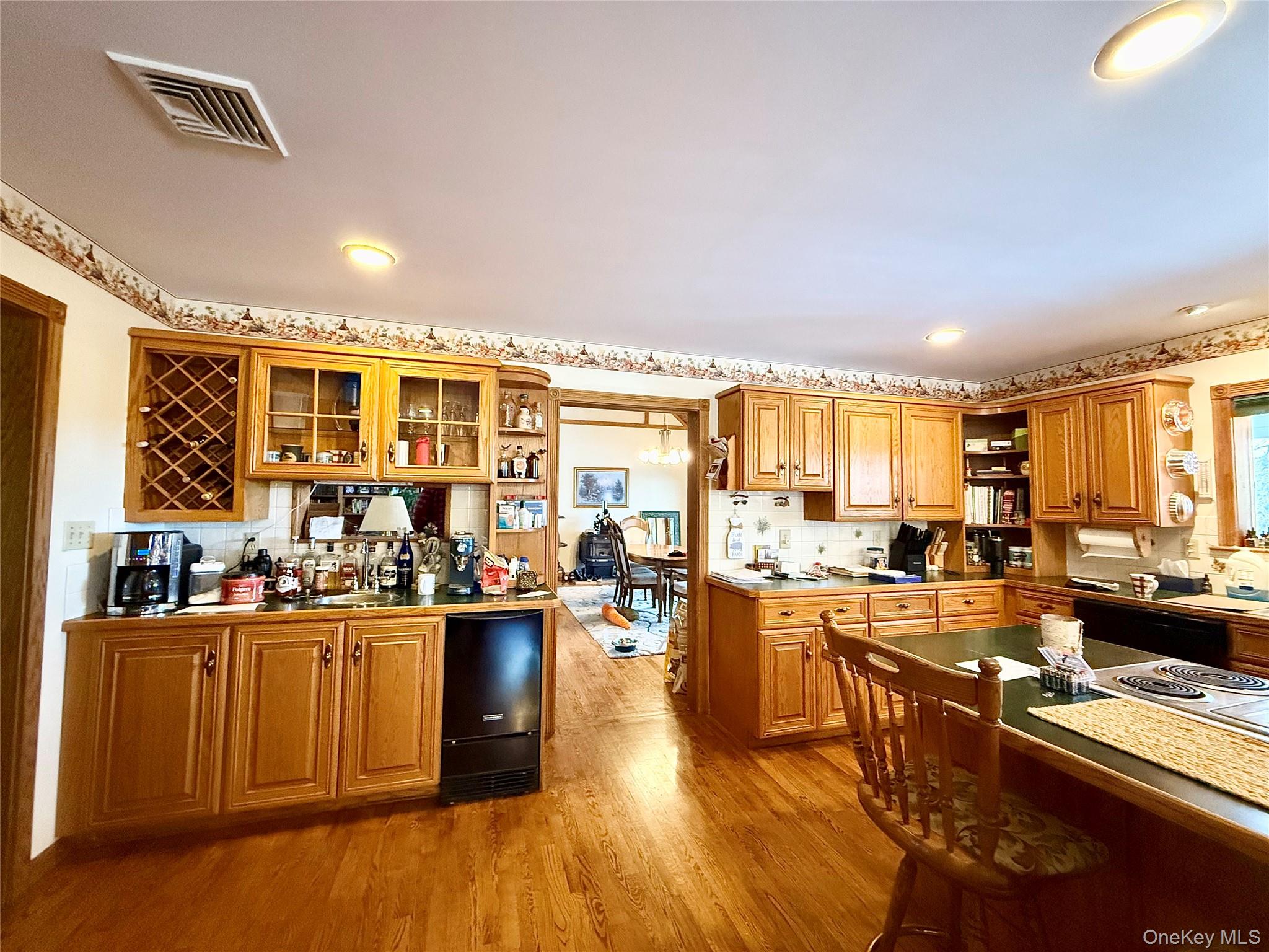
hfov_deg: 102.1
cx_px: 634
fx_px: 513
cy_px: 476
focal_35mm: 14
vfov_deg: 85.7
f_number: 2.2
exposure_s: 1/60
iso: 1000
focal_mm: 2.22
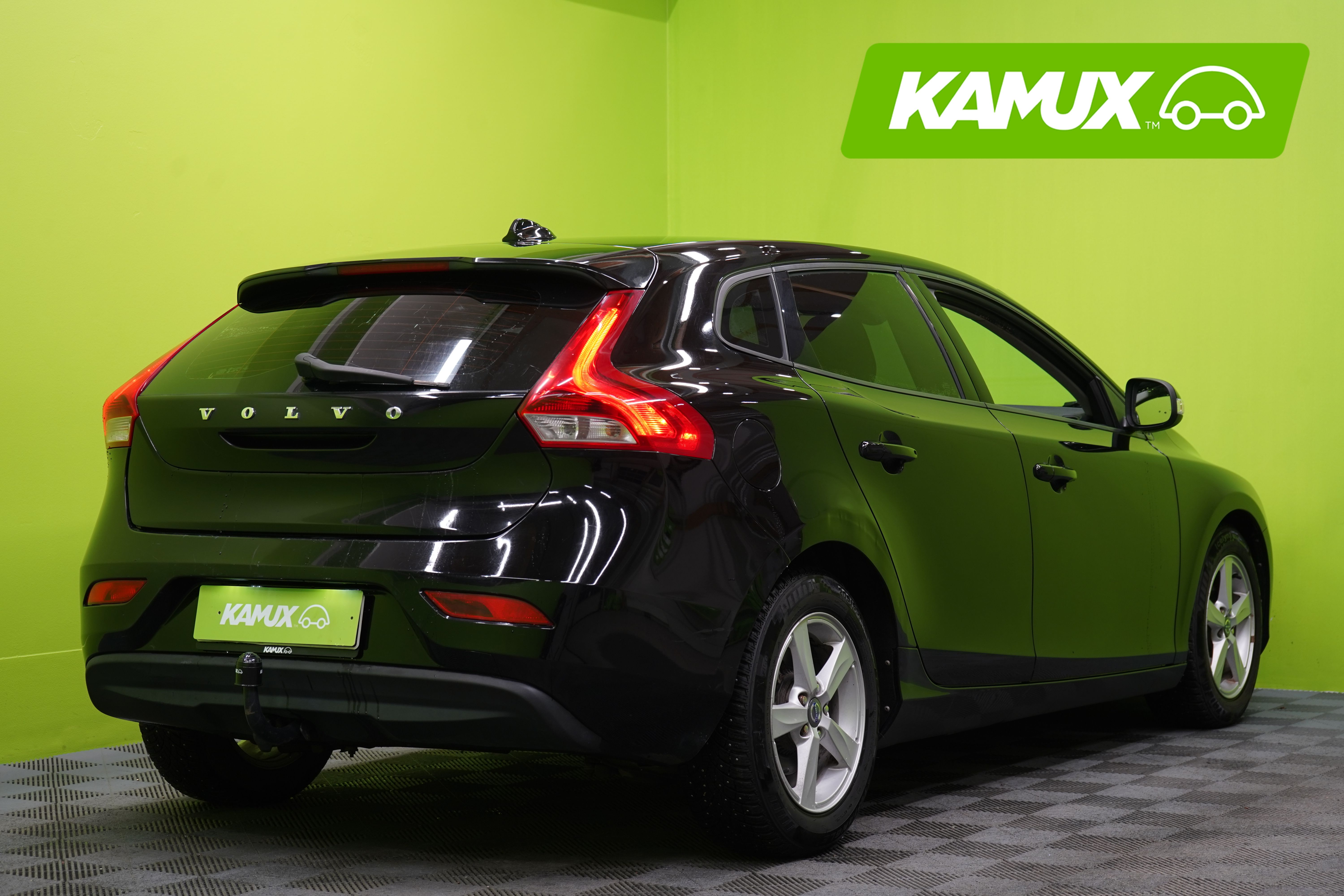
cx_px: 672
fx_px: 2501
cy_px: 448
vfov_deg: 20.3
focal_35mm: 67
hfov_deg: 30.1
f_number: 5.6
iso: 400
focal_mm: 67
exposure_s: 1/25
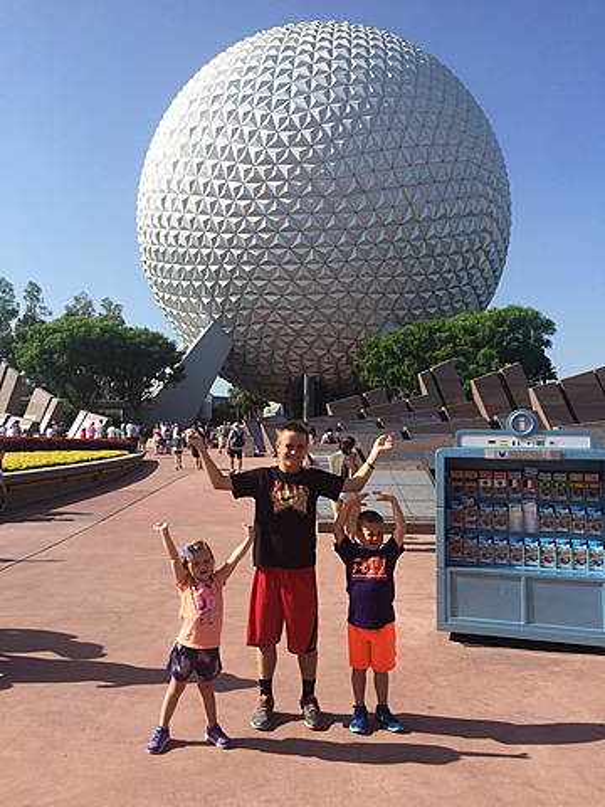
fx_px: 676
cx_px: 302
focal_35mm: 29
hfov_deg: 48.2
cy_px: 404
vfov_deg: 61.7
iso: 32
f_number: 2.2
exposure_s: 1/2053
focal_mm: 4.15
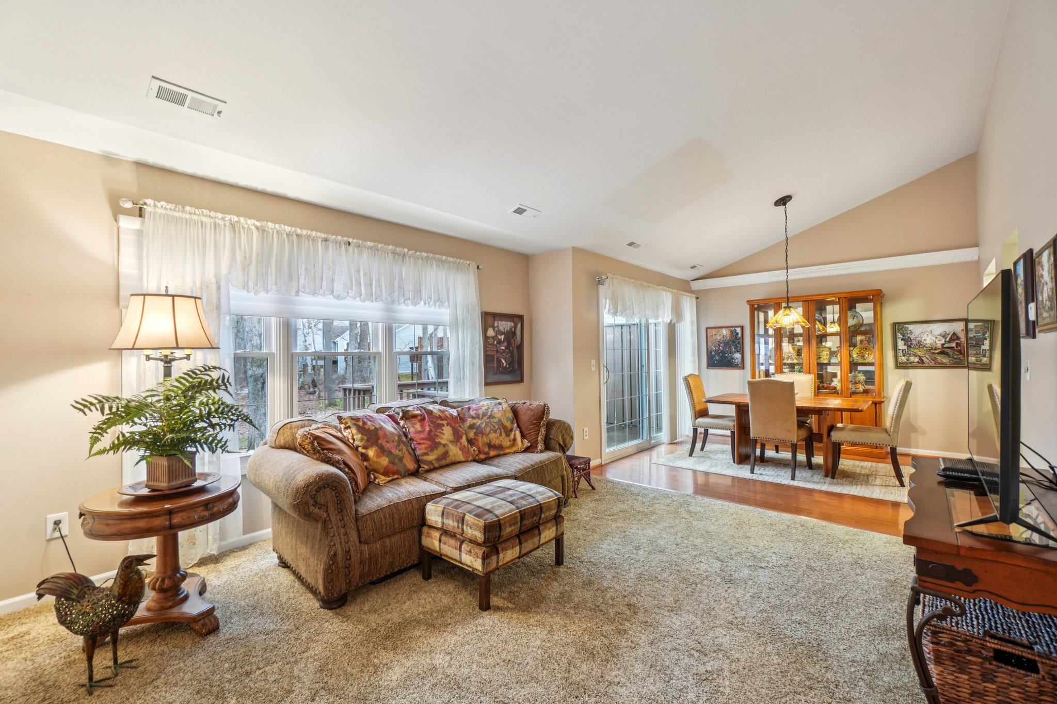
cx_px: 528
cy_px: 352
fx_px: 440
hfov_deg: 100.4
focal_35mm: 15
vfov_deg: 77.3
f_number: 8
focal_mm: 10
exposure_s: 1/4
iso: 400
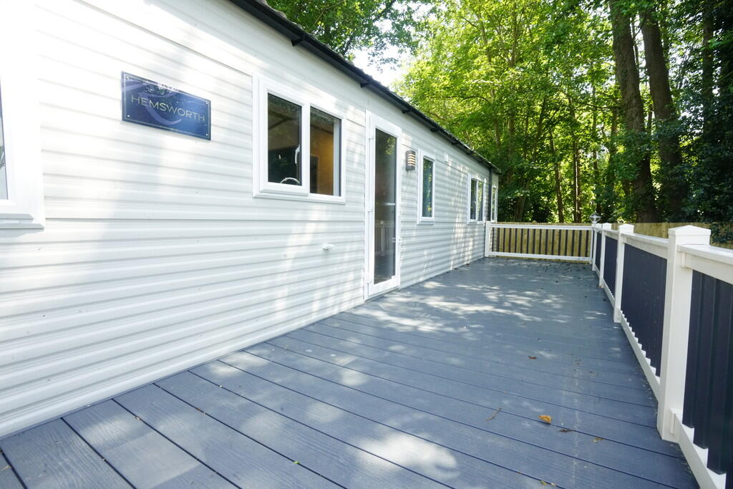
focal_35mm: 16
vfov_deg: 73.8
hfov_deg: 96.7
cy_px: 244
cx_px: 366
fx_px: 326
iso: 2500
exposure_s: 1/60
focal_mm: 16
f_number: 18
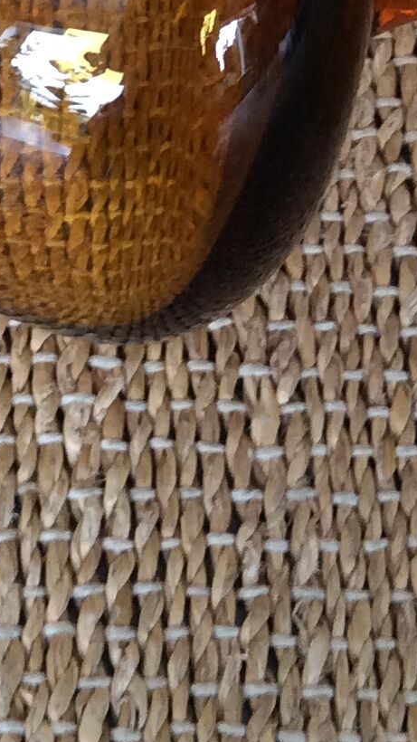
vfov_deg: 18.9
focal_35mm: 110
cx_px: 44
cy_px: 0
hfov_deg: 10.9
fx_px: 2163
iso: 80
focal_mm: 3.3
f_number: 2.4
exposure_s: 1/25
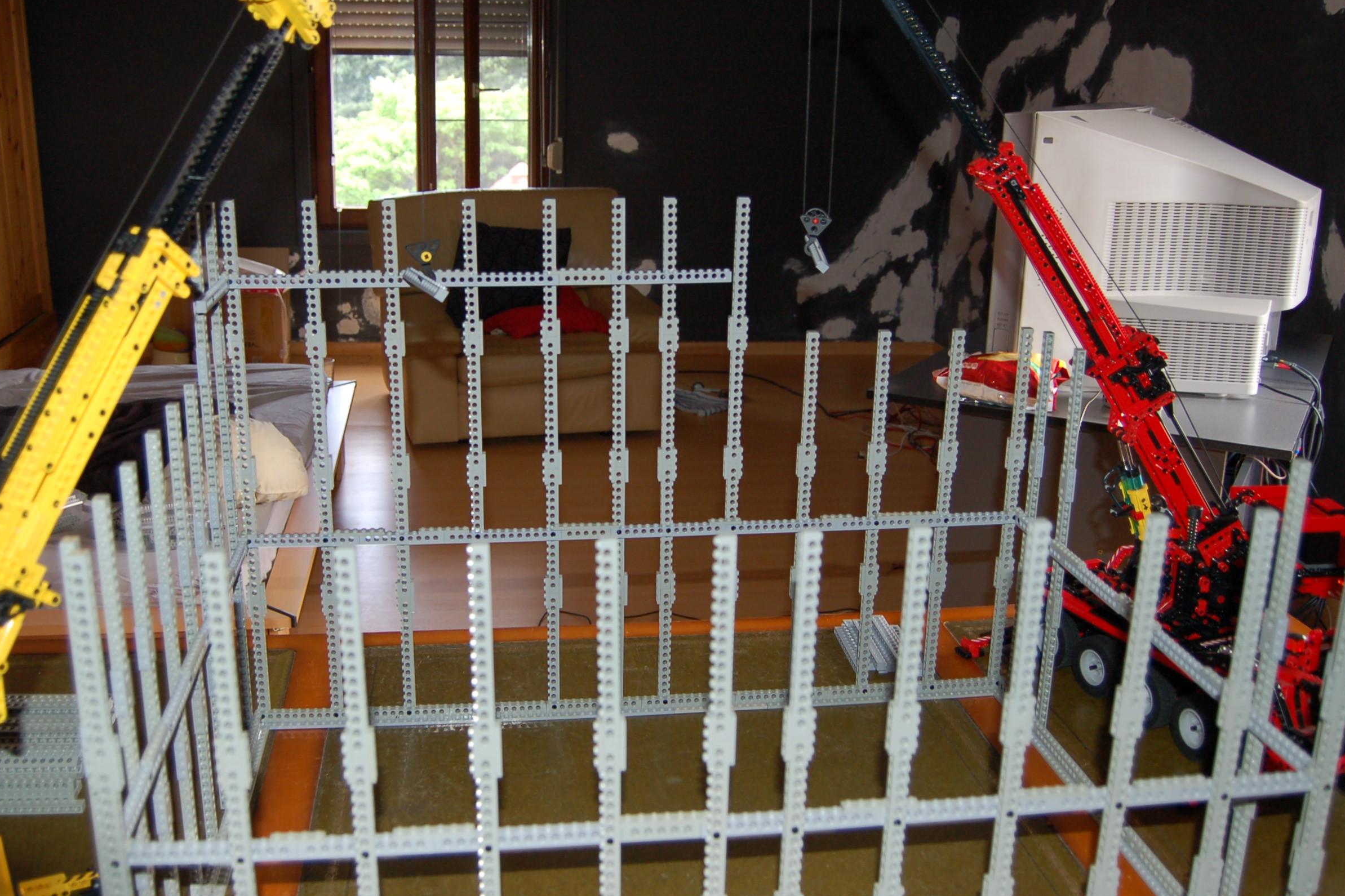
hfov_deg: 55.7
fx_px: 1270
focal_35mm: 34
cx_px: 623
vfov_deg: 38.7
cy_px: 367
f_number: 3.5
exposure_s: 1/60
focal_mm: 18
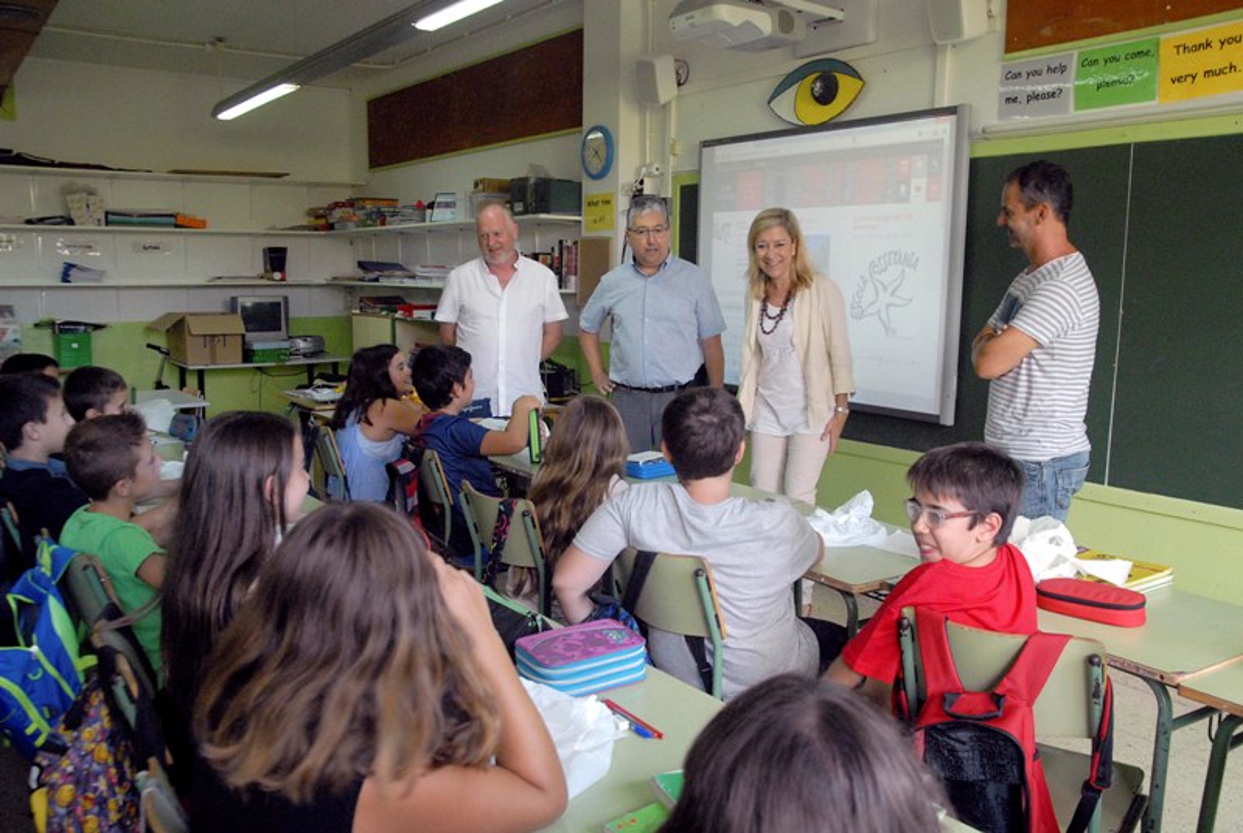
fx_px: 985
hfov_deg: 64.5
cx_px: 622
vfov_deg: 45.8
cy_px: 416
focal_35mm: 28
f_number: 4.5
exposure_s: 1/80
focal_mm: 19
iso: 1250
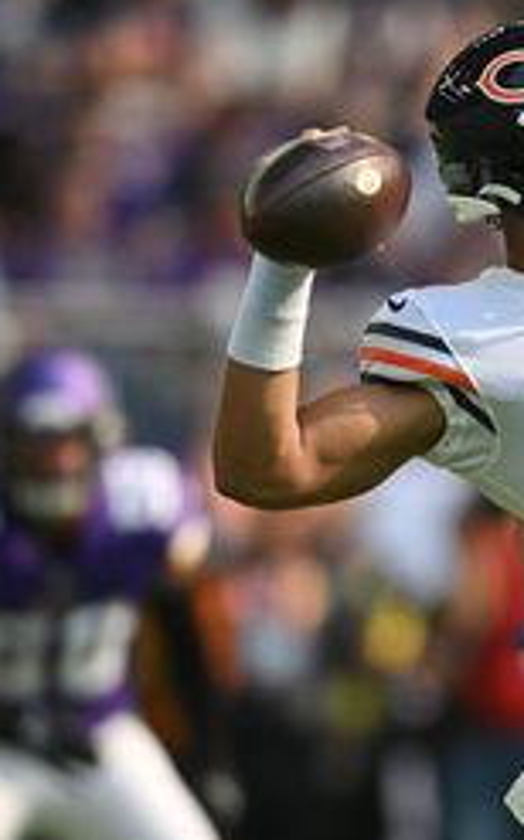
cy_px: 420
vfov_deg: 3.2
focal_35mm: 660
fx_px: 15107
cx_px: 616
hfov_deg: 2.0
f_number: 2.8
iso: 500
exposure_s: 1/2500
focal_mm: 400
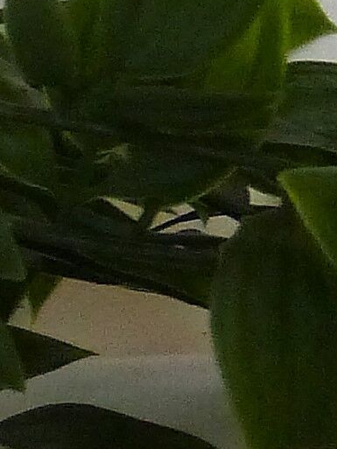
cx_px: 599
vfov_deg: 1.9
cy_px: 226
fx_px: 13767
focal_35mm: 1061
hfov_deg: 1.4
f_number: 2.8
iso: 400
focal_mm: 22.2
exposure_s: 1/80
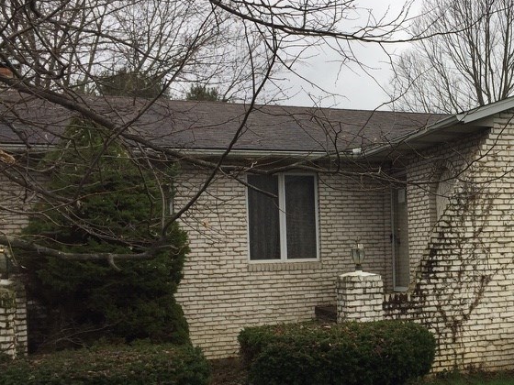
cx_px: 463
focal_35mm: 53
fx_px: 787
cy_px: 255
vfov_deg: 27.4
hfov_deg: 34.2
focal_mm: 4.15
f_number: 2.2
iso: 32
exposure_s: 1/295
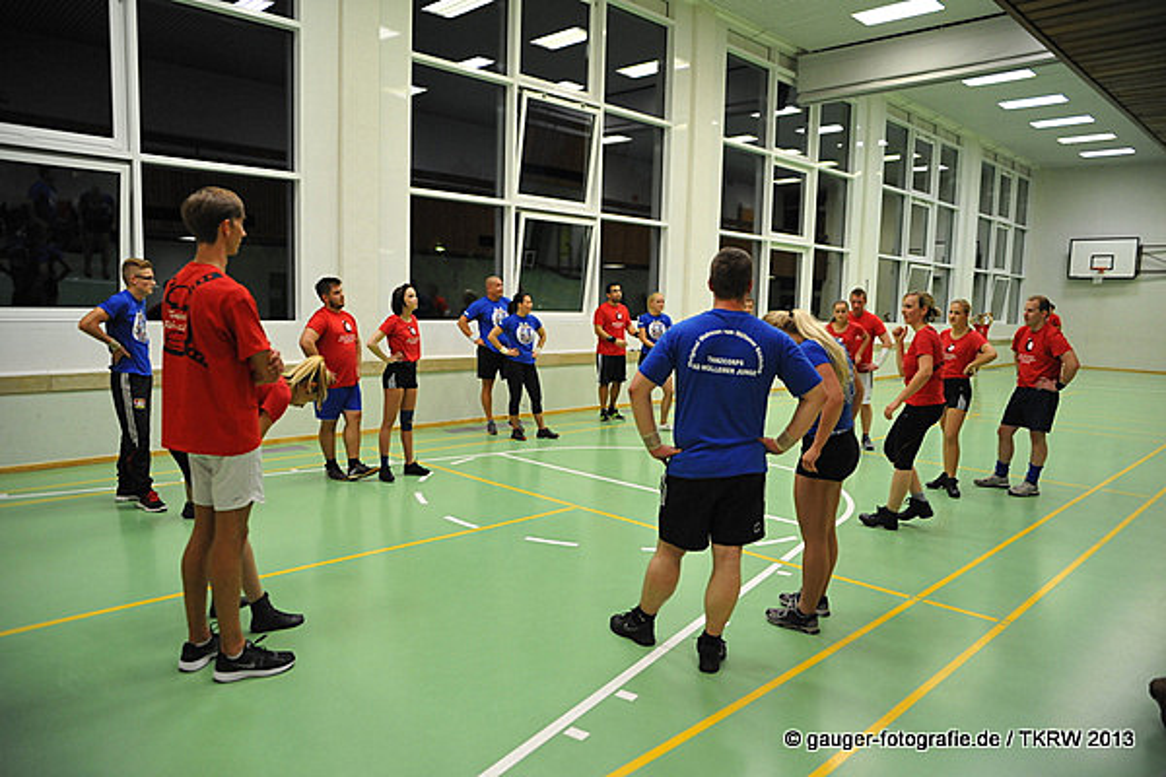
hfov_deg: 73.7
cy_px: 388
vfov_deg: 53.1
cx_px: 583
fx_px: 777
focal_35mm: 24
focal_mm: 24
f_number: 2.8
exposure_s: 1/250
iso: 1800
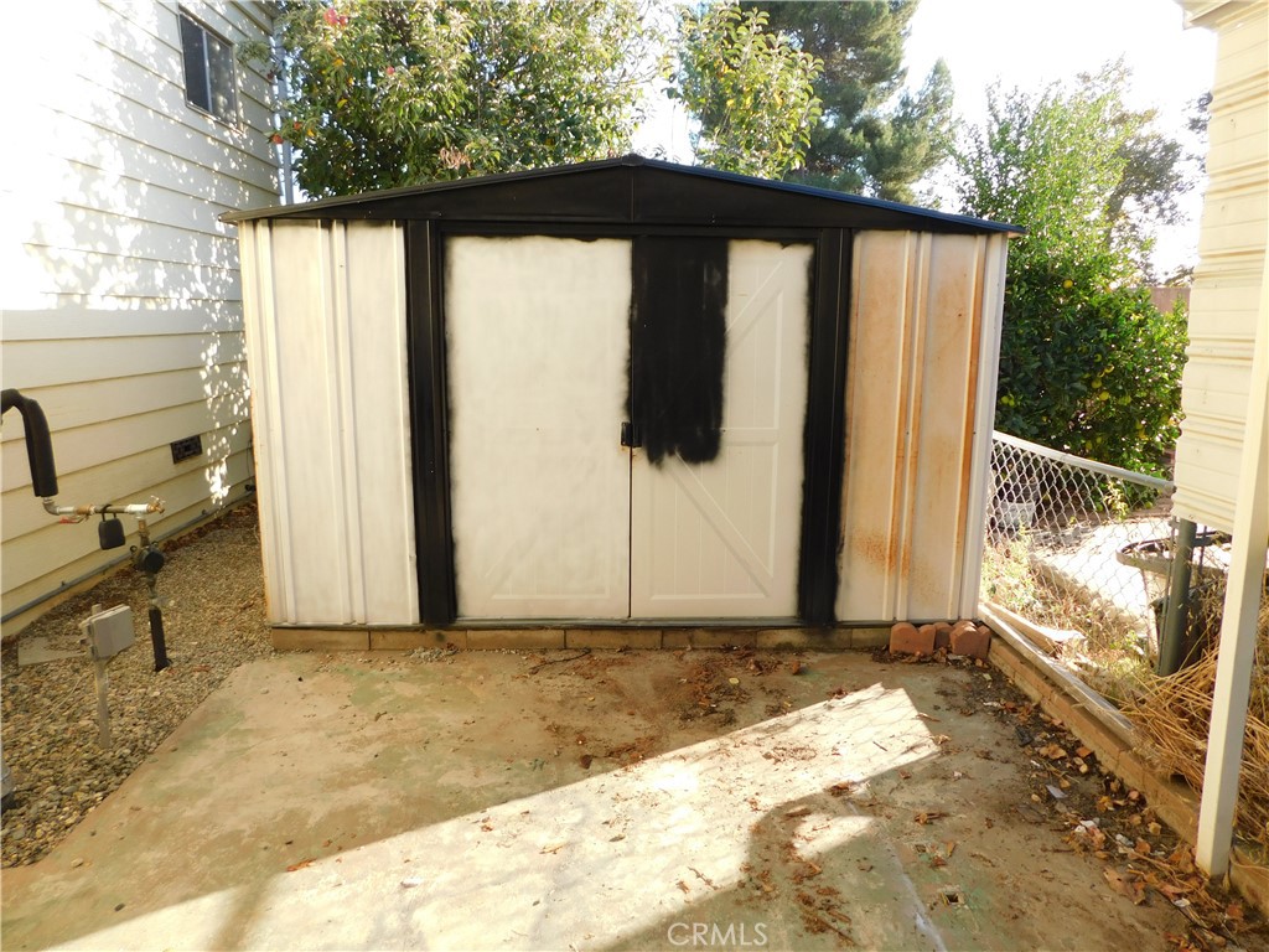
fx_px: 843
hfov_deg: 73.9
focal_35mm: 23
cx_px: 634
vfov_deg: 58.9
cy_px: 476
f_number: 3
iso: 125
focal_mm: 4
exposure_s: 1/250
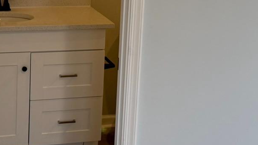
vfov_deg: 13.6
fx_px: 602
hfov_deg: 24.2
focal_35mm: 88
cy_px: 13
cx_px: 110
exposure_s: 1/162
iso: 160
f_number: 1.78
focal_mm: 6.76
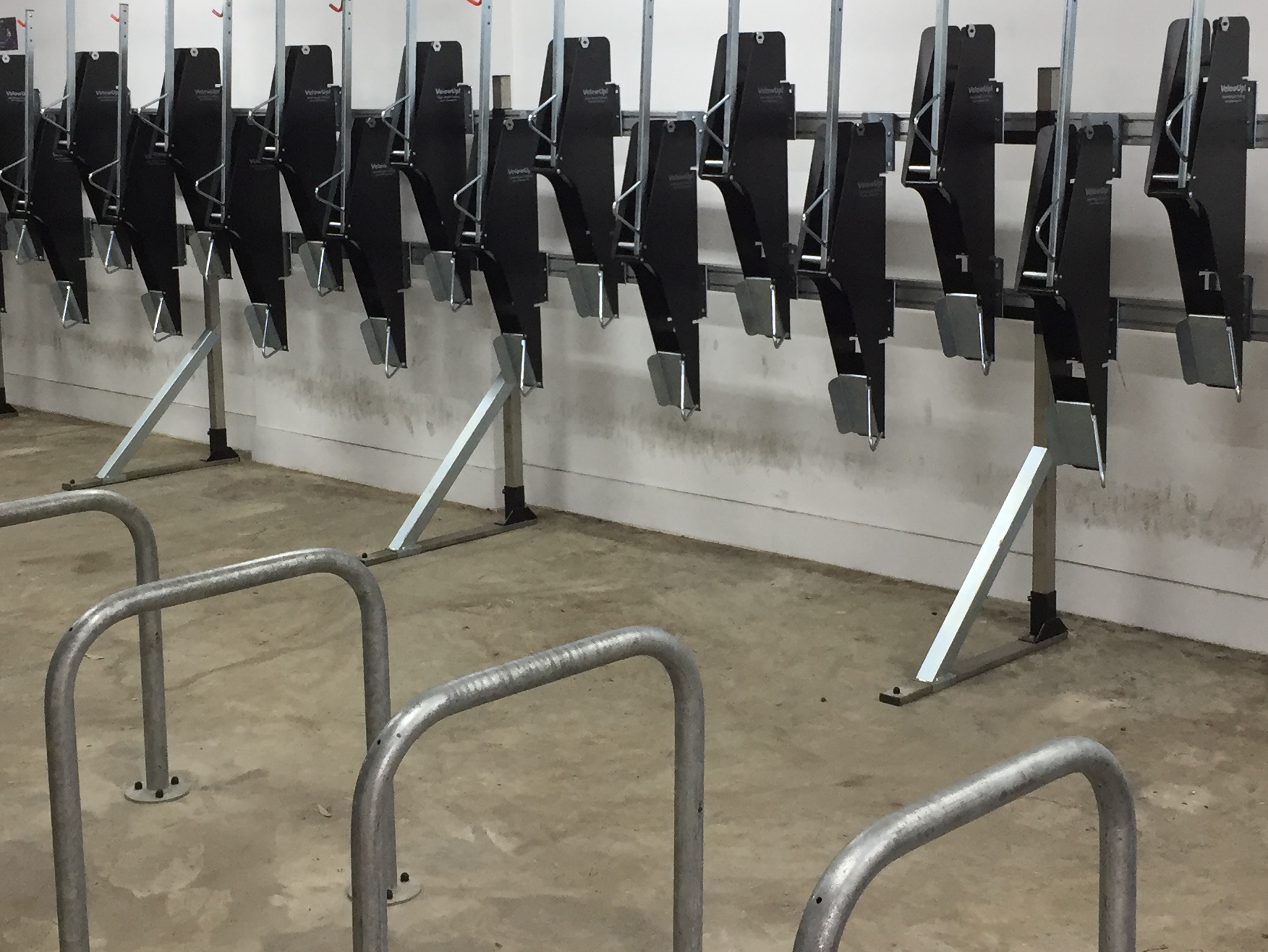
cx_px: 621
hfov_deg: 35.5
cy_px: 385
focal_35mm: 54
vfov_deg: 27.0
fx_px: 1978
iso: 40
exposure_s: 1/33
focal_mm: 4.15
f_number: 2.2
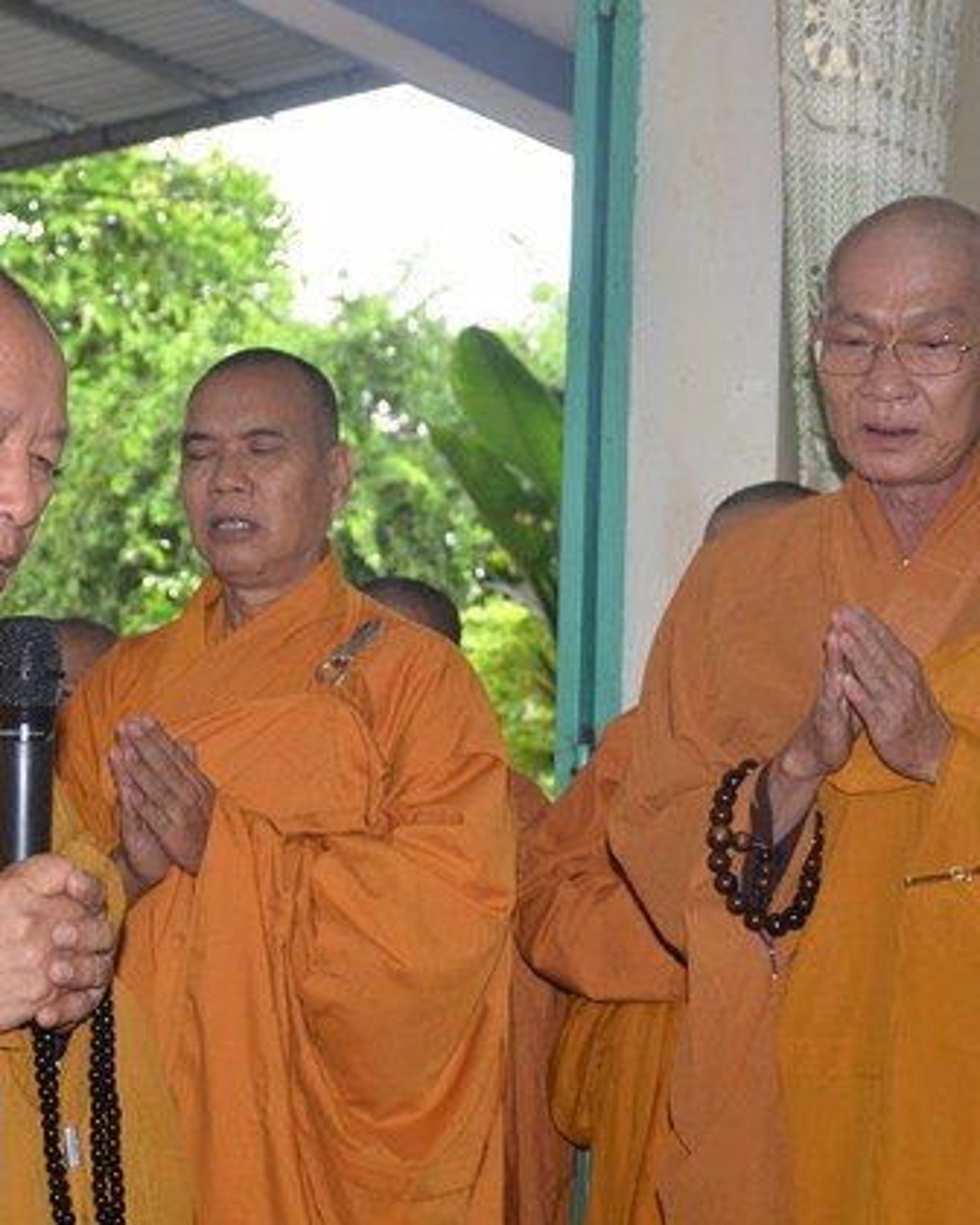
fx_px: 2683
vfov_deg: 25.7
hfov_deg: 20.6
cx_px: 341
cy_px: 620
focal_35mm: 74
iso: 640
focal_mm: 34
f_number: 4.5
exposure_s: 1/200
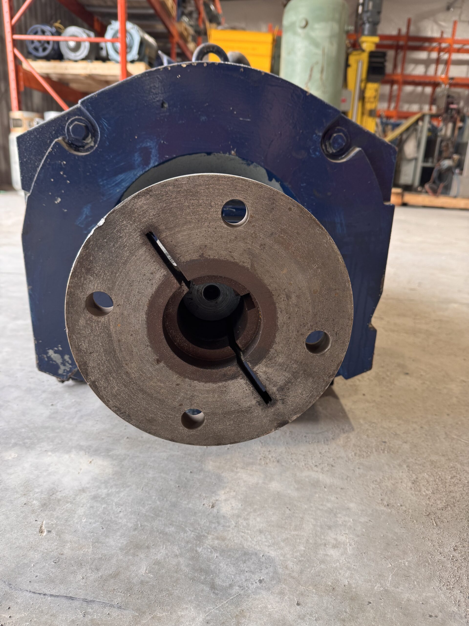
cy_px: 313
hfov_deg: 56.8
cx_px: 234
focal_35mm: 24
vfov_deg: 71.6
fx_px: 434
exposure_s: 1/121
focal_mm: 6.76
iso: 125
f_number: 1.78
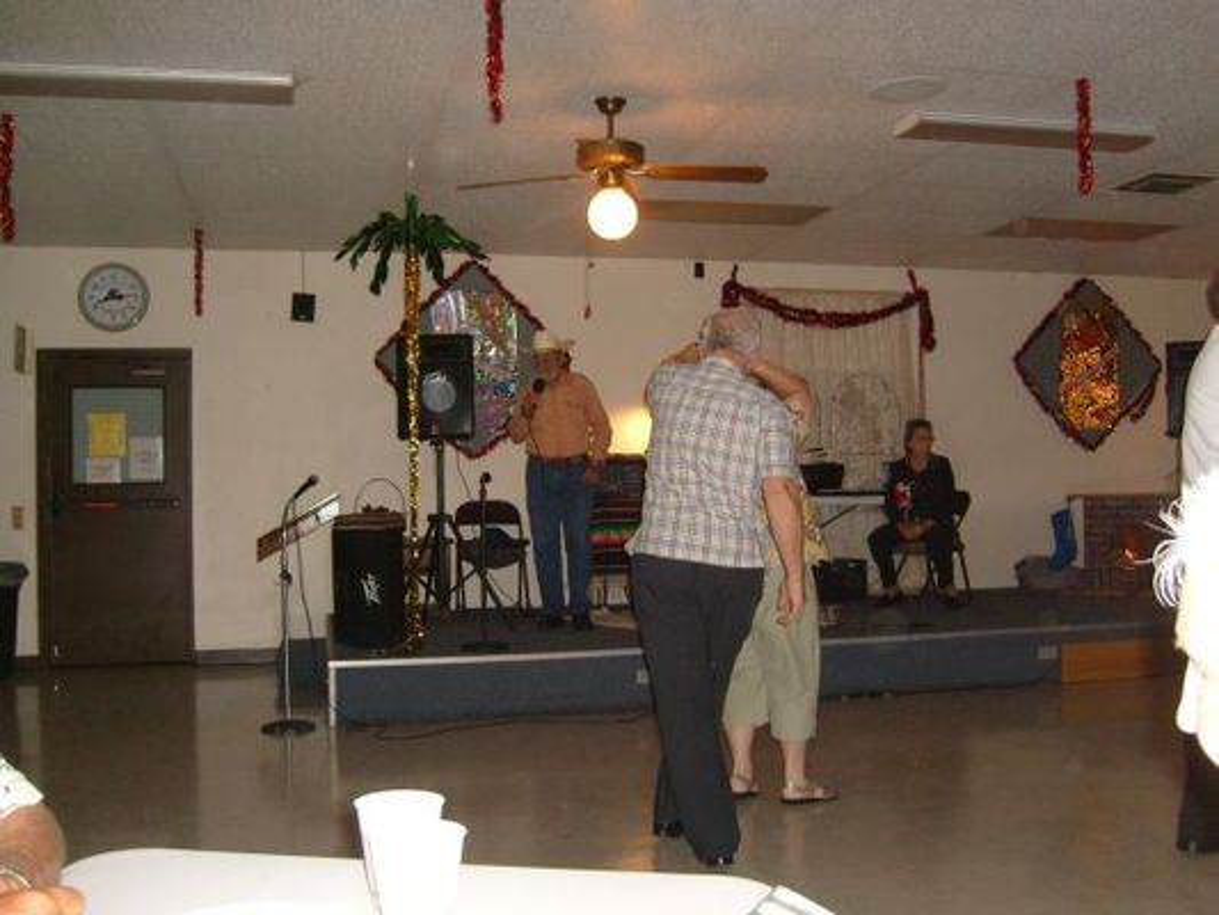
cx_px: 610
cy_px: 458
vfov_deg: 40.7
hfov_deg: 52.6
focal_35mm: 35
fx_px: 1233
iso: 200
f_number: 2.8
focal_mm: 5.8
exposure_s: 1/45
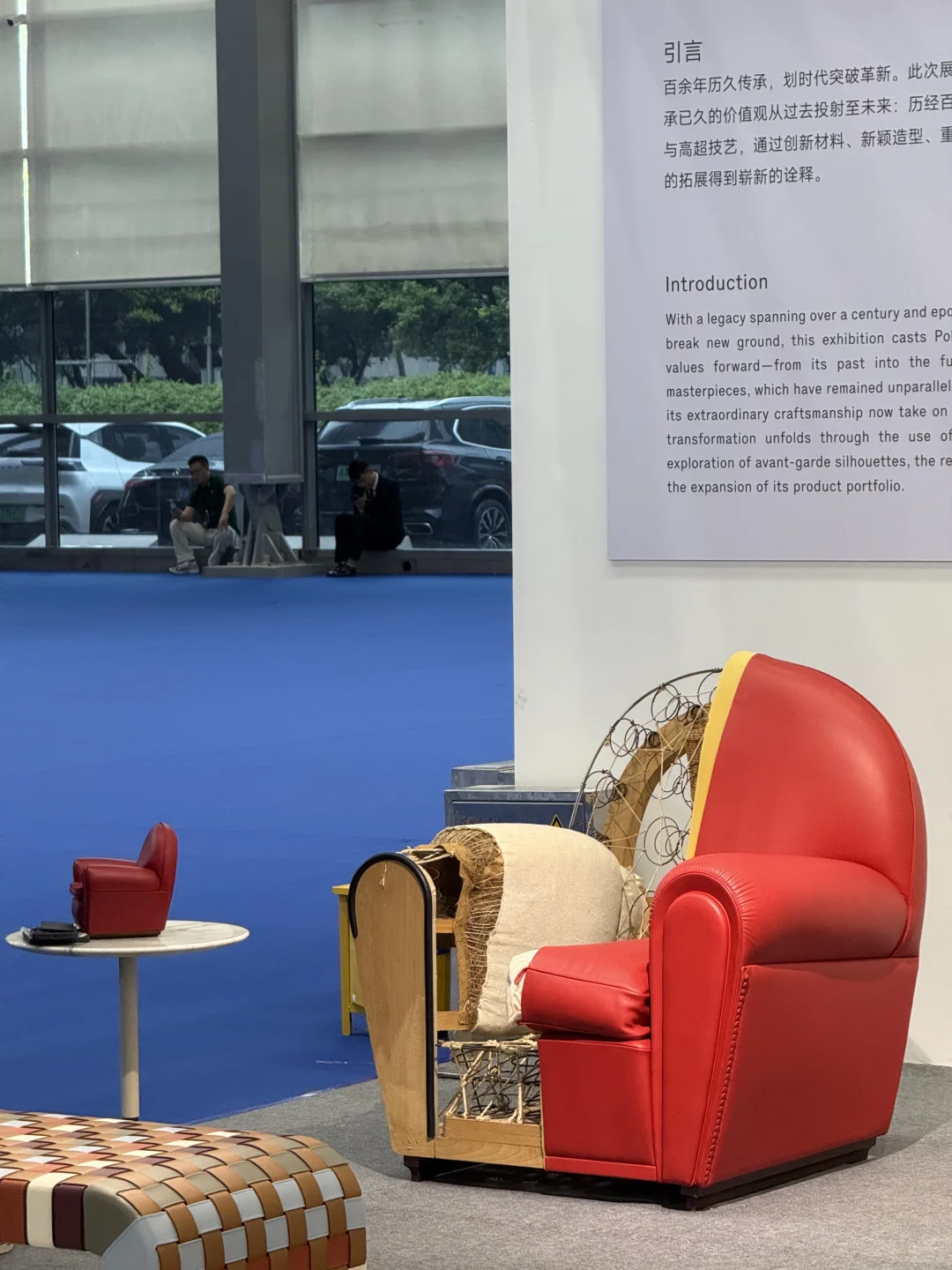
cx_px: 476
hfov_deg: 12.3
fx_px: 4400
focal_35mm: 120
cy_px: 635
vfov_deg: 16.4
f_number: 2.8
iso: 320
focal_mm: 15.66
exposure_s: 1/100
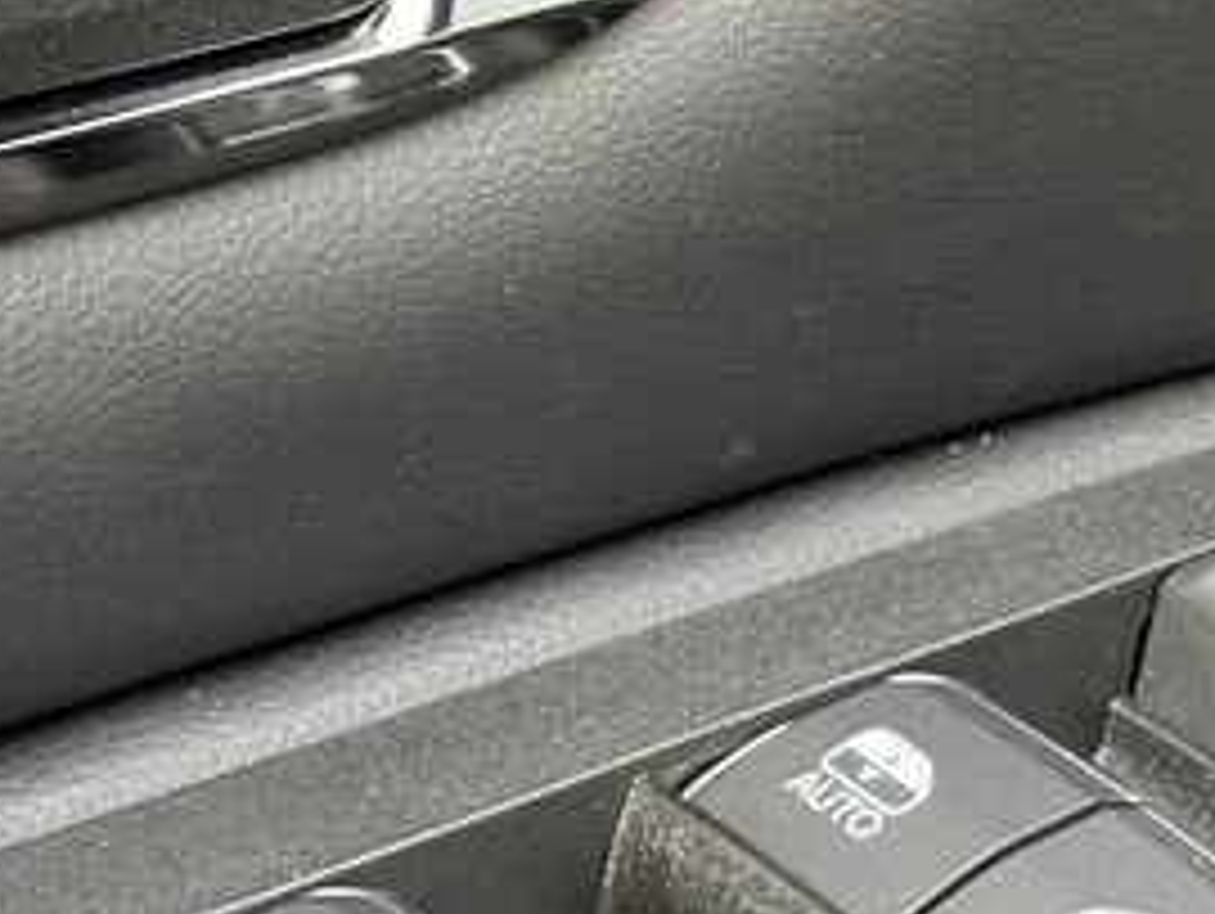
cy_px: 311
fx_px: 3724
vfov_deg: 14.0
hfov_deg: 18.5
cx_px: 684
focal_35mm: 106
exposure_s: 1/81
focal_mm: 3.99
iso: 80
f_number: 1.8
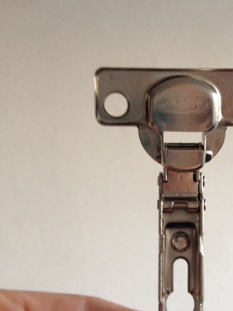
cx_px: 186
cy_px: 192
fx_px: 503
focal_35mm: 56
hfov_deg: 25.6
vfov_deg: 34.2
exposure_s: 1/20
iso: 80
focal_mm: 4.28
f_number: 2.4
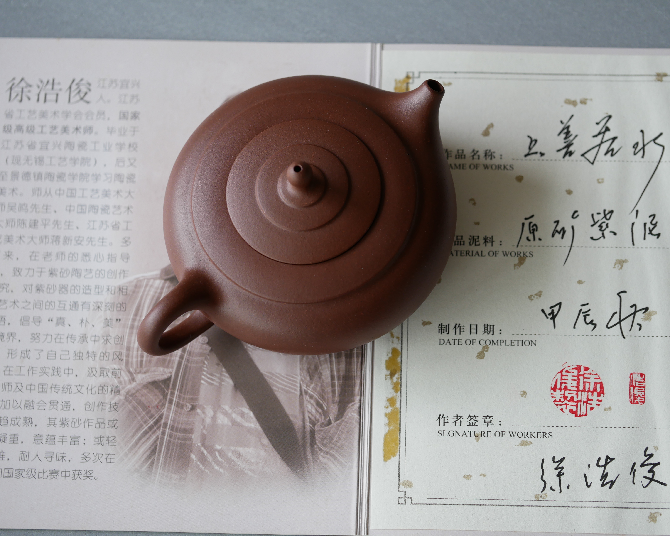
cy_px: 269
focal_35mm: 94
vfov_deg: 16.4
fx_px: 1864
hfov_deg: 20.4
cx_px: 351
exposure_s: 1/200
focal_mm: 45
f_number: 3.2
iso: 200
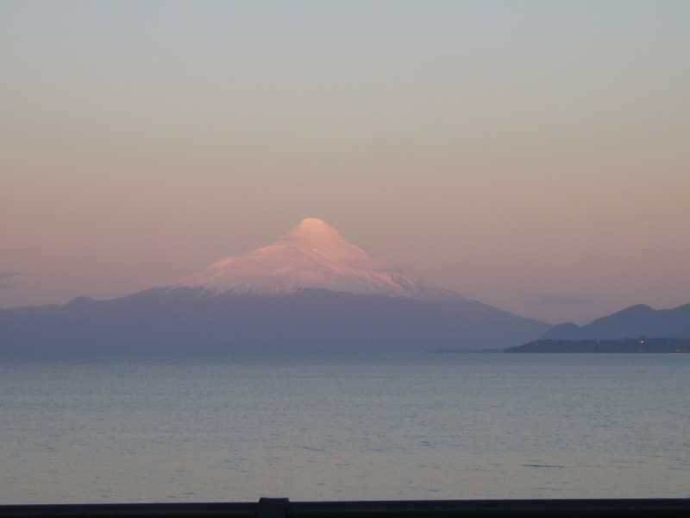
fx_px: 2551
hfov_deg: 15.4
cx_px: 345
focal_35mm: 128
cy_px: 259
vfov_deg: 11.6
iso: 80
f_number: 5.3
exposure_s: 1/60
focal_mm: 15.5
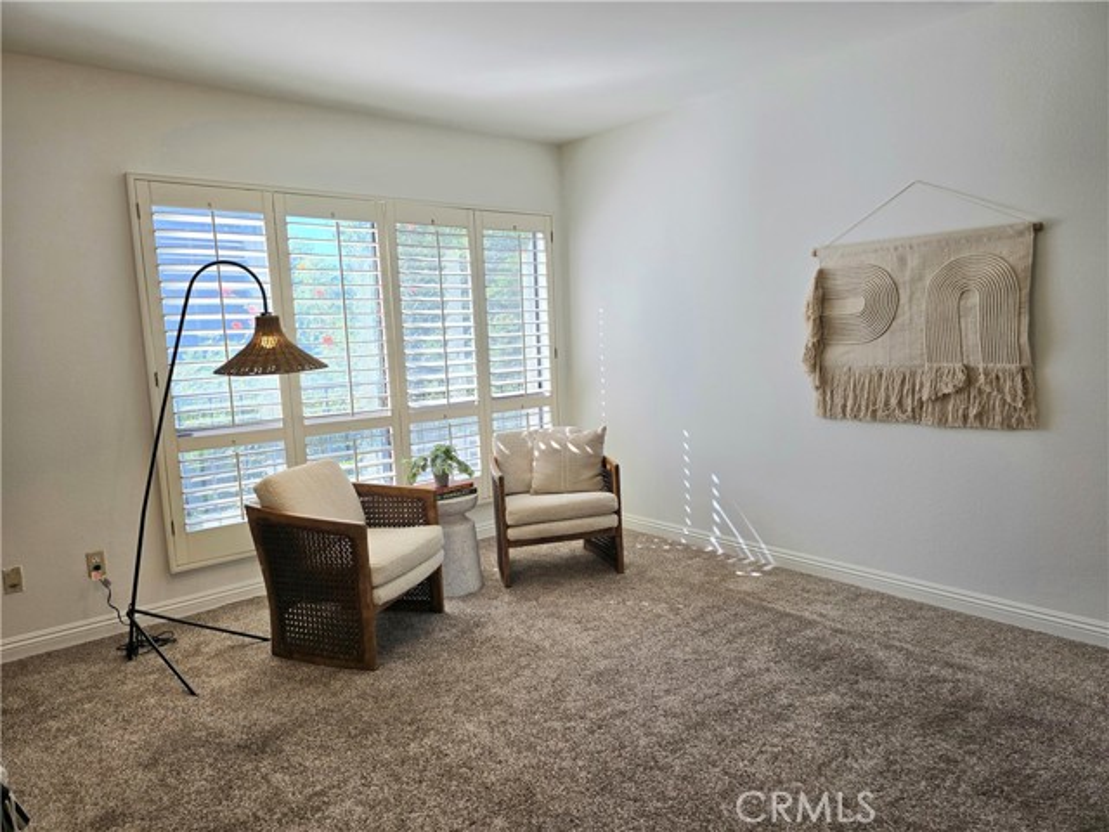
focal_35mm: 23
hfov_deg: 73.9
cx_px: 554
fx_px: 737
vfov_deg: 58.9
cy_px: 416
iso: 12
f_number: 1.7
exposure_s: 1/120
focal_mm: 6.3
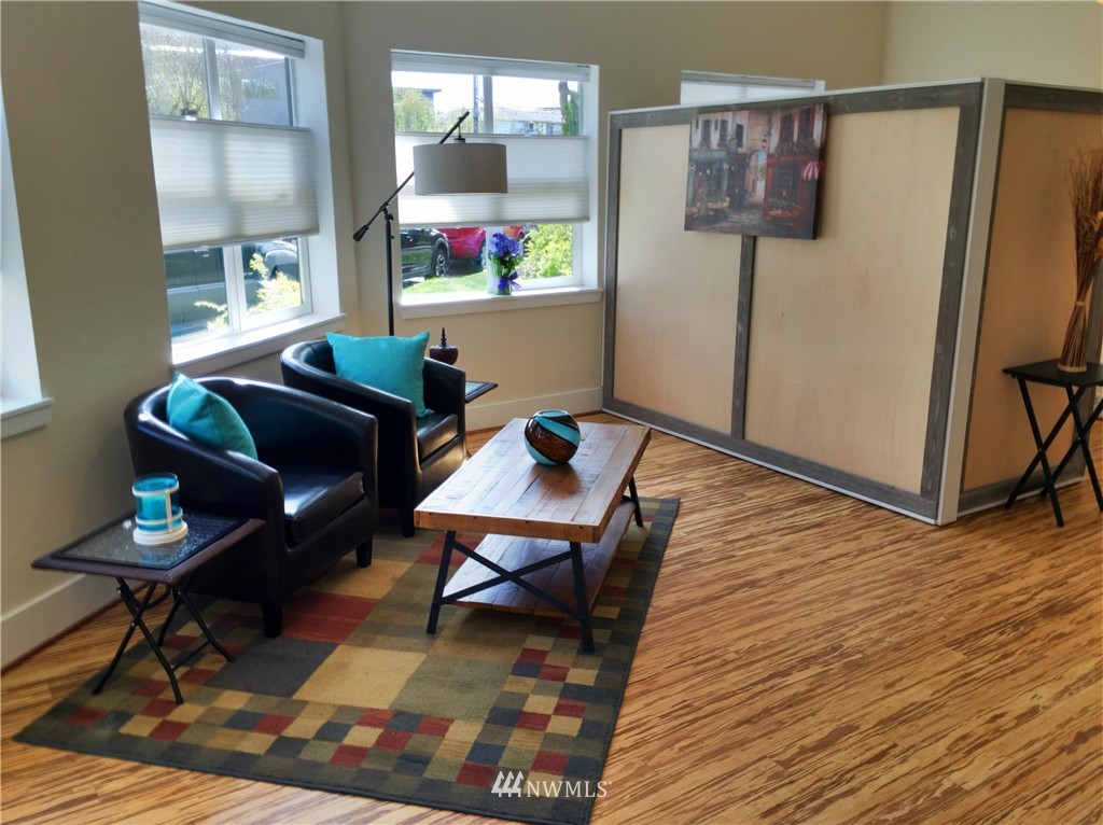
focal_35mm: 29
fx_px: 923
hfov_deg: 61.7
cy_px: 412
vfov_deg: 48.2
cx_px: 552
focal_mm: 4.15
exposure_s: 1/706
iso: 32
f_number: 2.2
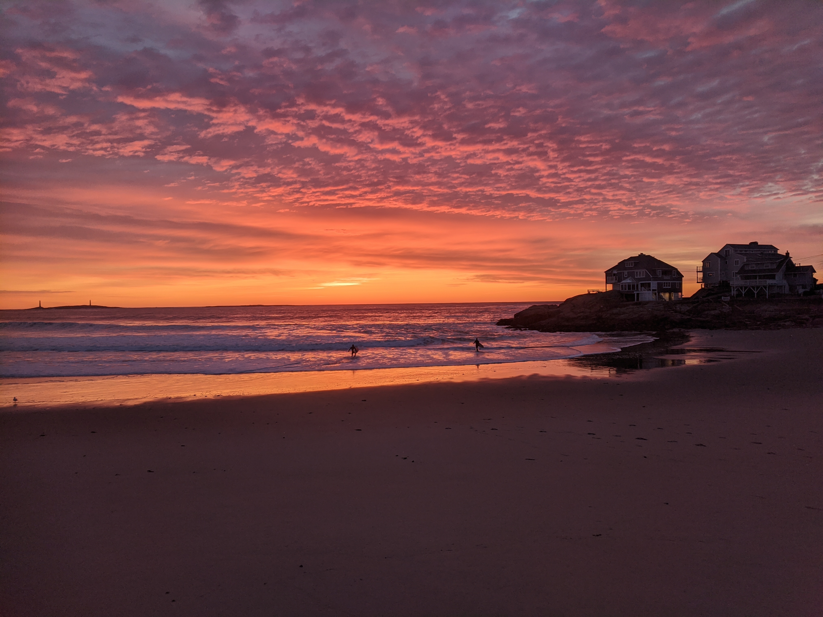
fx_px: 618
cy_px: 308
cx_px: 412
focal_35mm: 26
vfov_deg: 53.1
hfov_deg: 67.3
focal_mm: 4.67
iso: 44
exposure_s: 1/331
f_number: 2
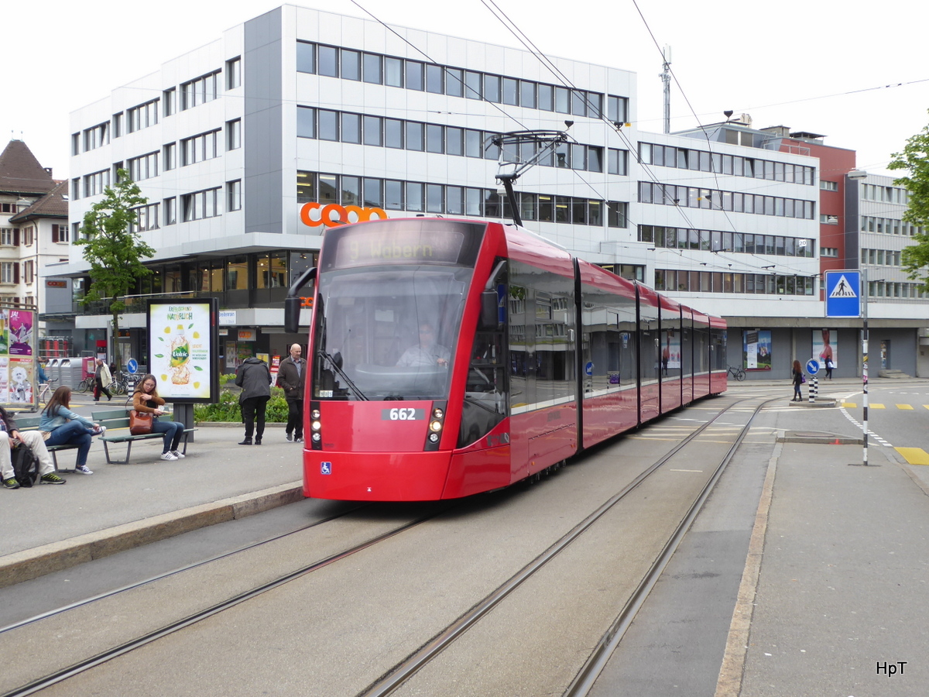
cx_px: 464
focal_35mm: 46
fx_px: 1235
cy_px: 348
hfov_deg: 41.2
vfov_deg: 31.5
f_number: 3.9
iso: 80
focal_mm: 7.8
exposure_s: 1/125
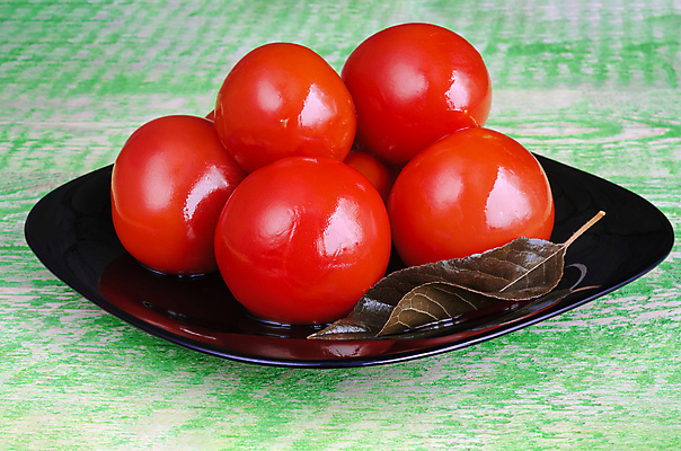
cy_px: 226
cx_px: 340
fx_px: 1416
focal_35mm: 75
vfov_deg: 18.1
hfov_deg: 27.0
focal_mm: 50
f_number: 18
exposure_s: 8
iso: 100
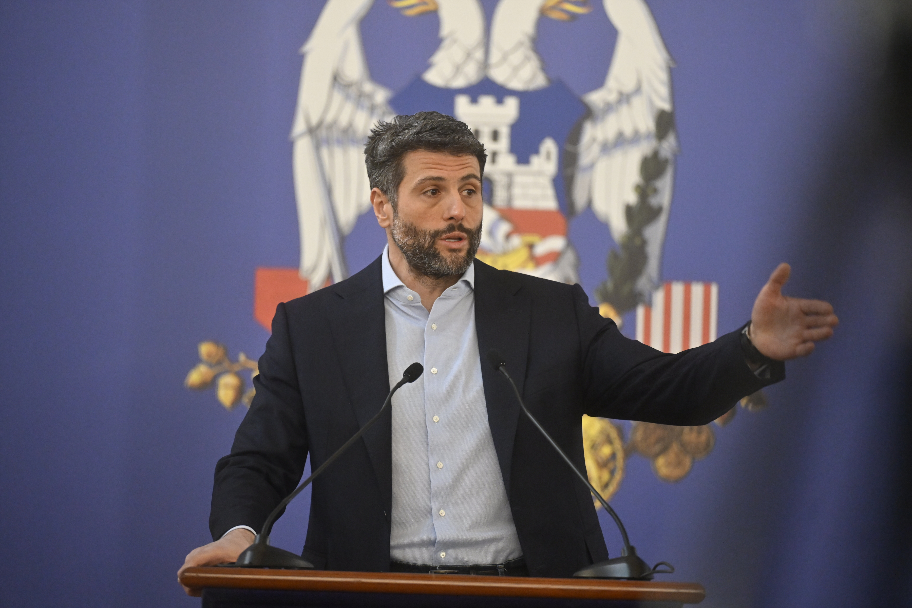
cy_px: 304
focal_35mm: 200
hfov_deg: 10.3
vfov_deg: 6.9
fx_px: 5066
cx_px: 456
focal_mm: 200
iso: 4000
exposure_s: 1/200
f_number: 2.8
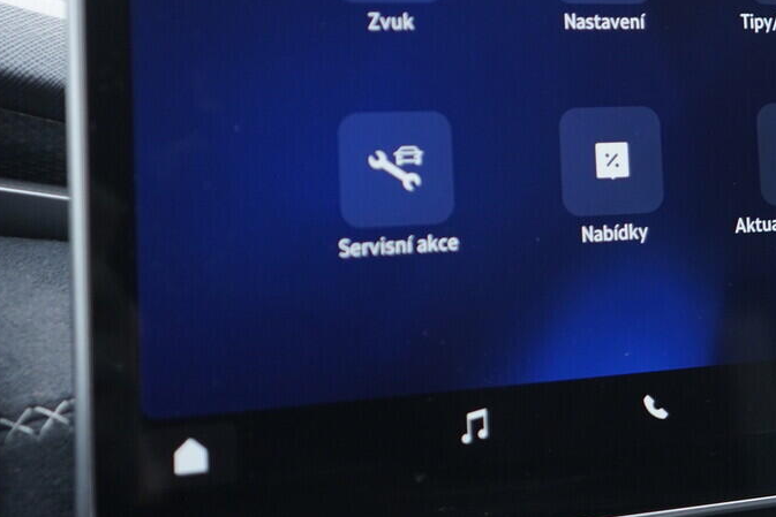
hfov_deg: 25.1
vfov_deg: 17.5
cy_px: 70
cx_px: 761
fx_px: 1660
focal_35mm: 77
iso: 400
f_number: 2.8
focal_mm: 24
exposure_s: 1/40
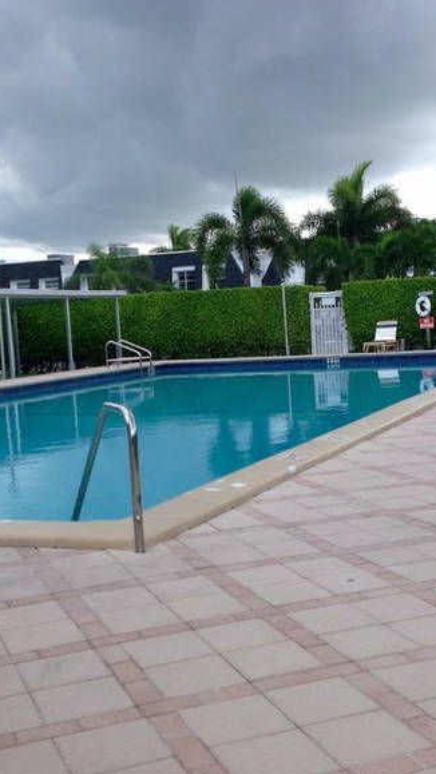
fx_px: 1068
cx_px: 246
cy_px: 385
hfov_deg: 23.1
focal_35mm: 52
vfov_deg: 39.9
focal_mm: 4.28
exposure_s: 1/570
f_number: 2.4
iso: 50
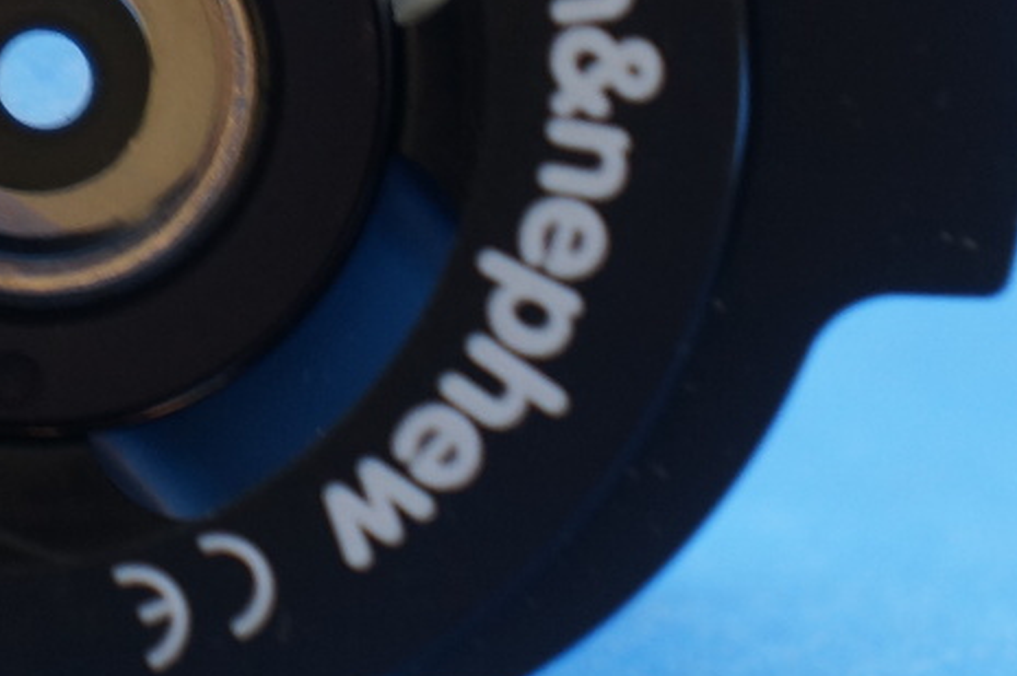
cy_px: 47
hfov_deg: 7.2
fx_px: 8007
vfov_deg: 4.8
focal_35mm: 284
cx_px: 35
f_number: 5.6
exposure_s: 1/30
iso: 400
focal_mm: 55
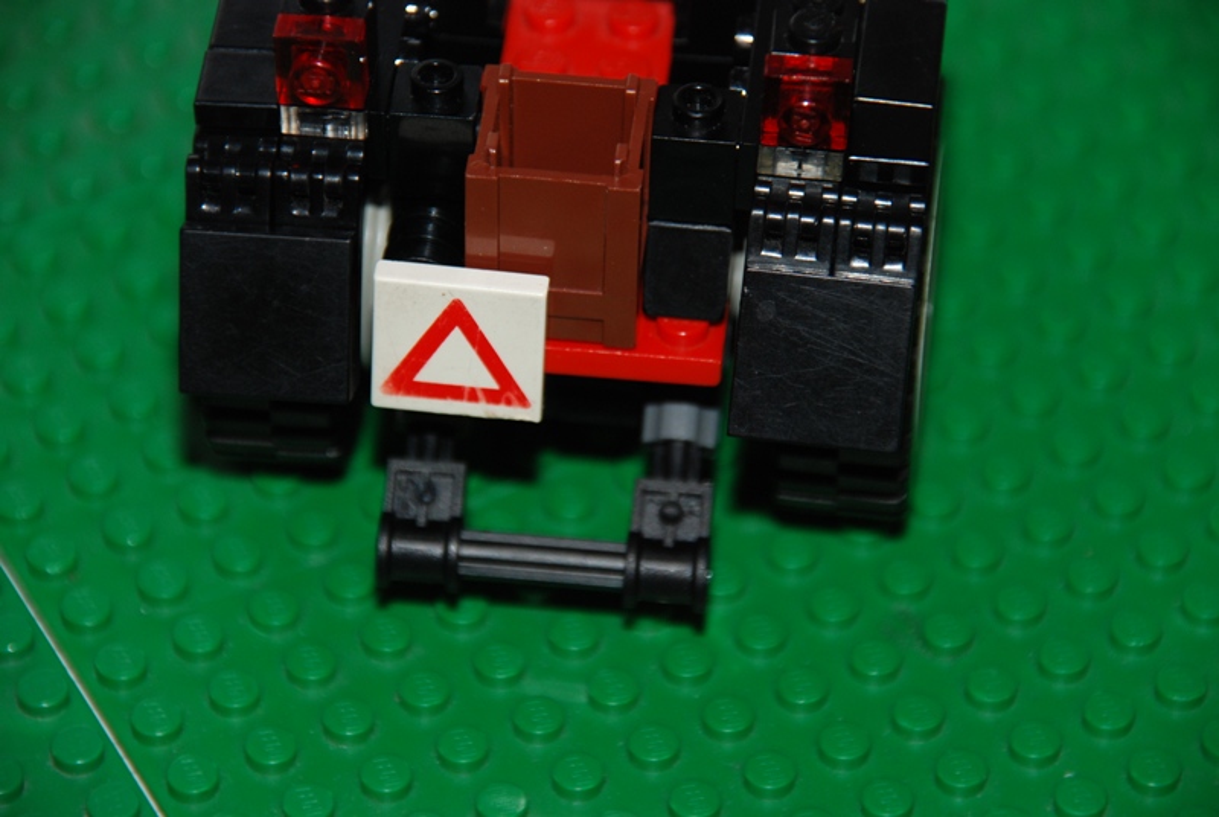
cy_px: 408
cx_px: 610
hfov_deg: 6.9
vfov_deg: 4.6
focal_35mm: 300
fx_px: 10173
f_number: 6.3
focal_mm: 200
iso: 400
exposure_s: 1/60
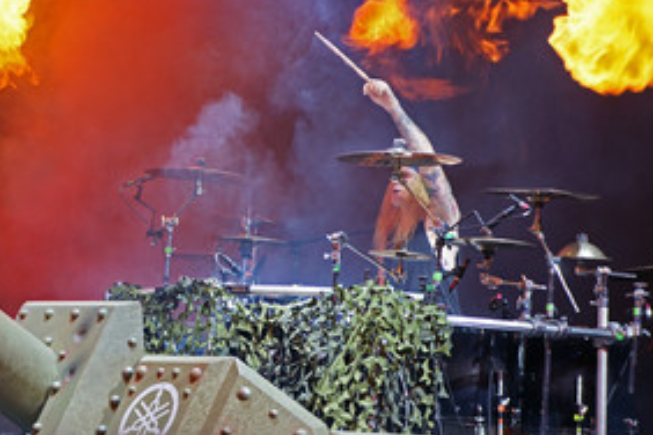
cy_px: 192
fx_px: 2285
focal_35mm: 126
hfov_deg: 16.2
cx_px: 177
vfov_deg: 10.9
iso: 200
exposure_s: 1/80
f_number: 3.5
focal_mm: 70
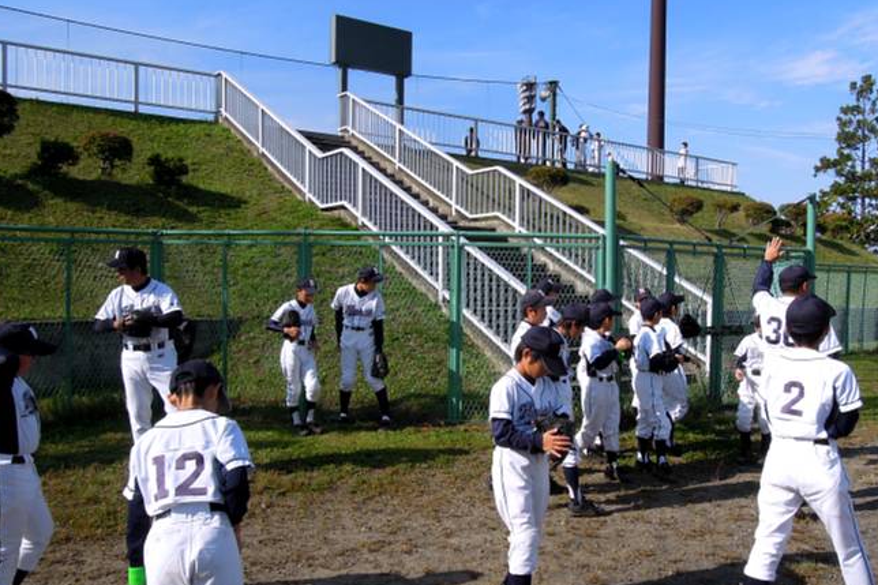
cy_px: 305
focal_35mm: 31
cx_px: 466
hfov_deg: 60.3
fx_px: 756
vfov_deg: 42.3
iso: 160
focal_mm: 4.3
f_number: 4.5
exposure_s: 1/1250
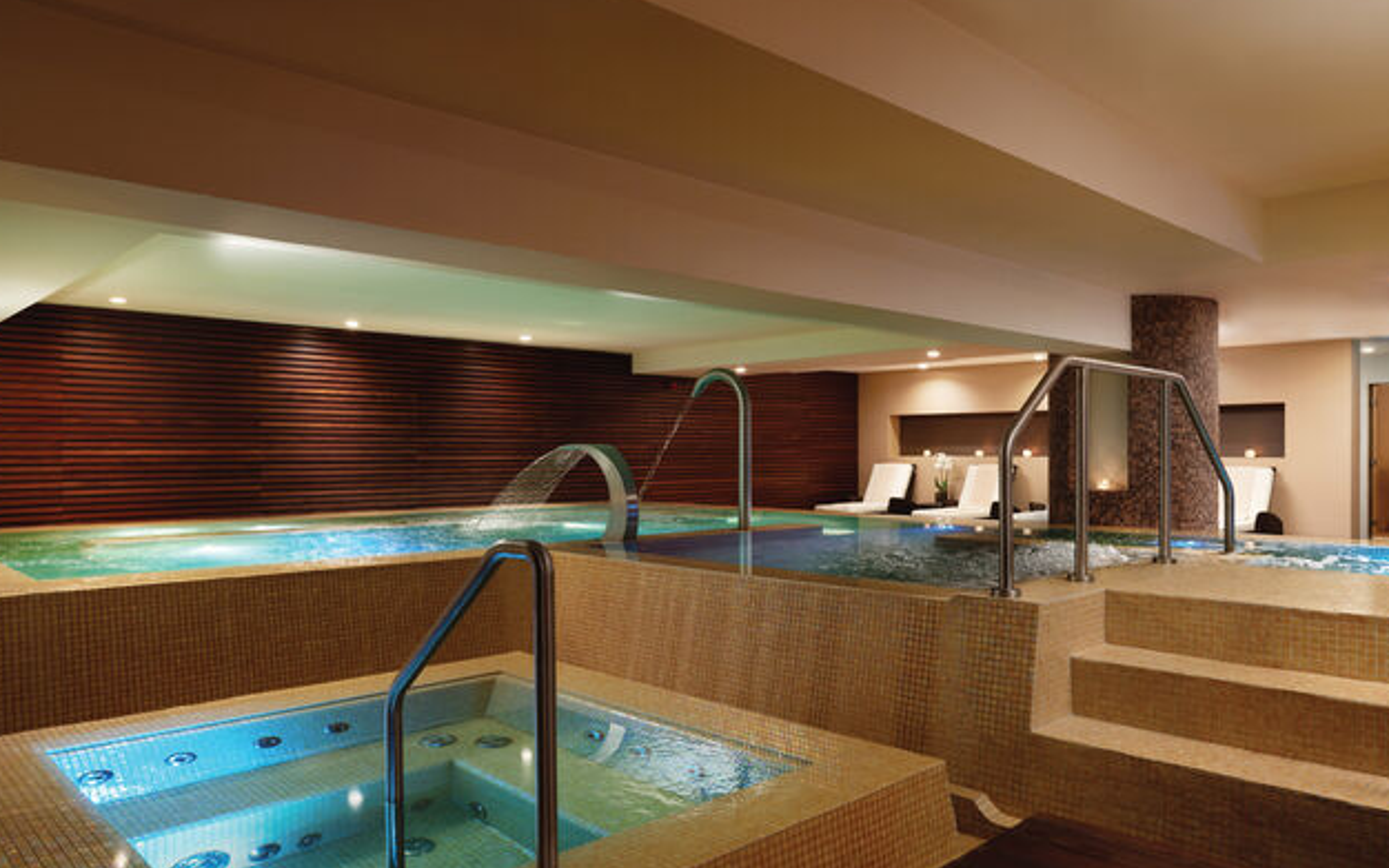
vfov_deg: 49.2
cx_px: 694
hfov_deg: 72.6
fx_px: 946
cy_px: 458
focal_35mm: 25
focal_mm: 24
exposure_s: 25
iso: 100
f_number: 16
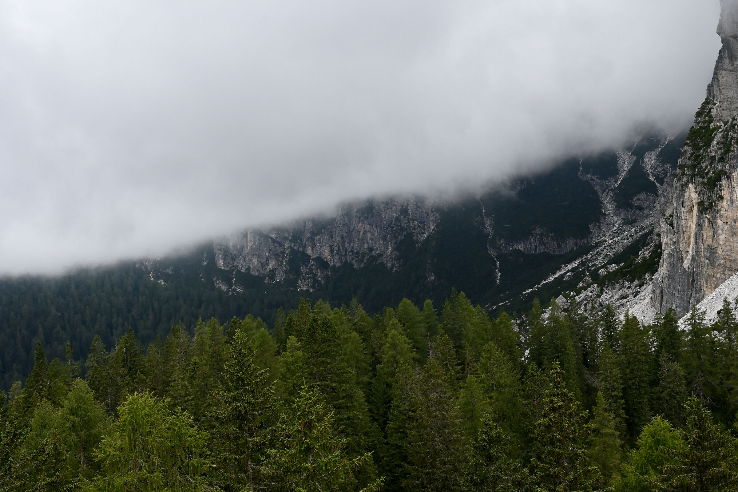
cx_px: 369
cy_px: 246
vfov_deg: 24.4
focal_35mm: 56
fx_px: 1138
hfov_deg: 35.9
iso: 200
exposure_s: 1/200
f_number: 10
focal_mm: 37
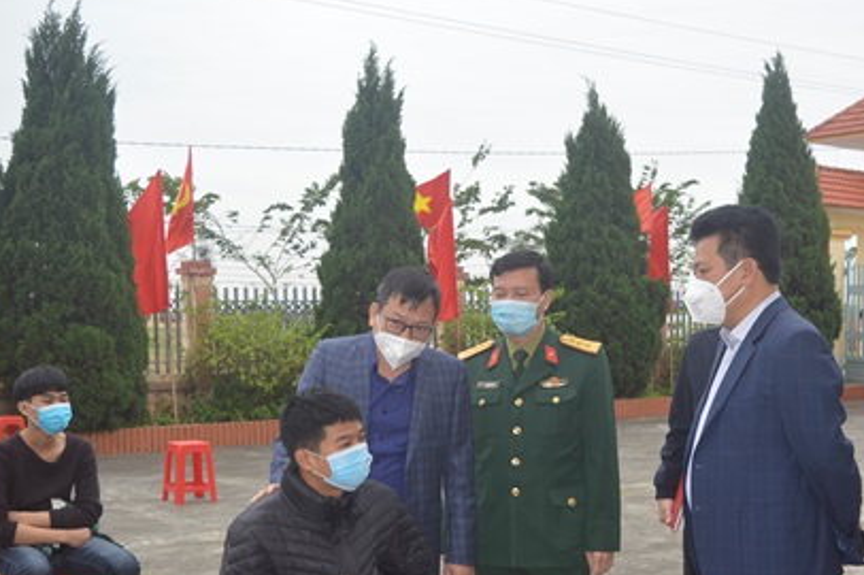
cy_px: 405
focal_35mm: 52
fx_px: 1247
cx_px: 526
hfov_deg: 38.0
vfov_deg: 25.7
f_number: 4
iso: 125
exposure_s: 1/125
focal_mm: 22
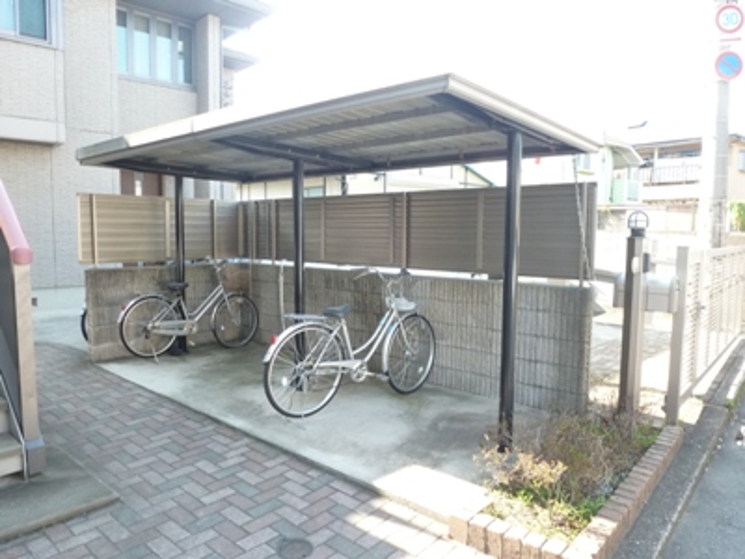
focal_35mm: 24
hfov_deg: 71.6
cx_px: 372
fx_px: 517
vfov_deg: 56.8
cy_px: 280
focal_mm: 4.3
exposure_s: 1/60
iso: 200
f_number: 3.3
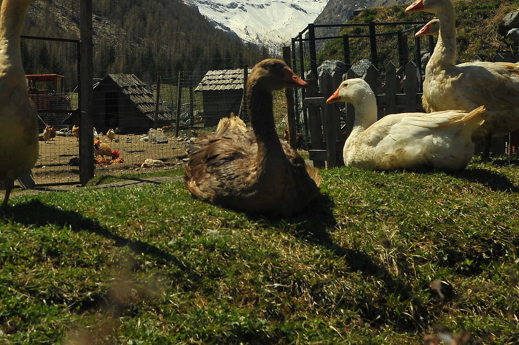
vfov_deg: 18.6
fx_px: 1037
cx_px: 147
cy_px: 35
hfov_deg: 27.8
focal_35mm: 72
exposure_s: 1/320
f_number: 8
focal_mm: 35
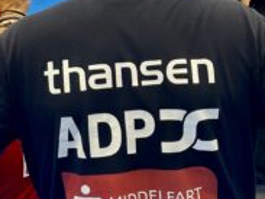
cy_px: 32
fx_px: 757
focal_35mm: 99
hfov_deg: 19.7
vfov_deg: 14.8
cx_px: 64
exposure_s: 1/100
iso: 125
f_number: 1.6
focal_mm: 4.2
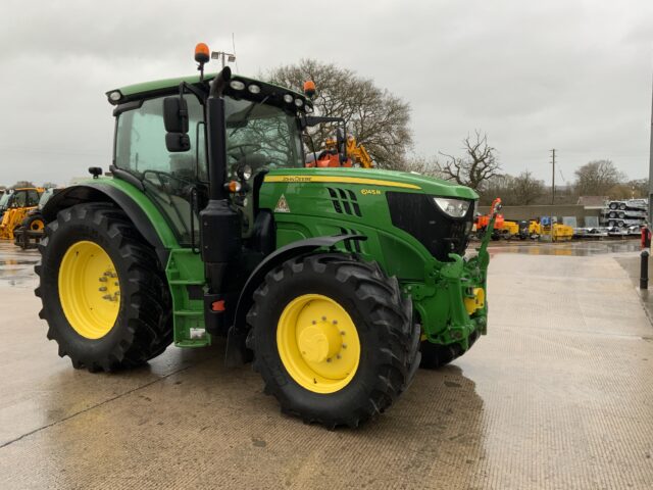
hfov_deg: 61.7
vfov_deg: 48.2
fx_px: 547
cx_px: 326
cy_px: 245
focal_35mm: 29
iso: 32
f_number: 1.8
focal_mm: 3
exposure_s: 1/122
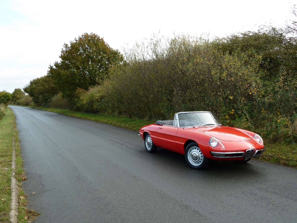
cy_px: 112
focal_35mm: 32
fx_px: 275
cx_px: 148
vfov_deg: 44.2
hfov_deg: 56.8
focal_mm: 5.3
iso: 80
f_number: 3.5
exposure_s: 1/100
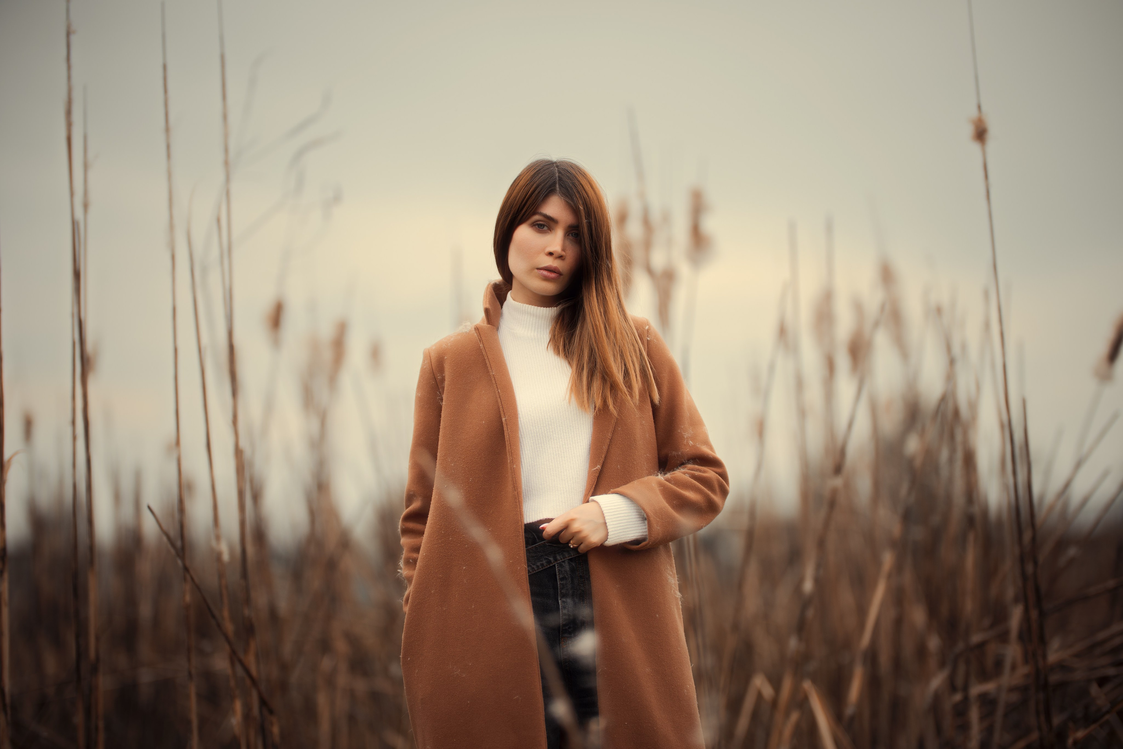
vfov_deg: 16.1
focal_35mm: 85
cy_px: 374
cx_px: 562
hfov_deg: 23.9
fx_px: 2651
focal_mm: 85
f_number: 1.4
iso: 100
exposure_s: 1/2500
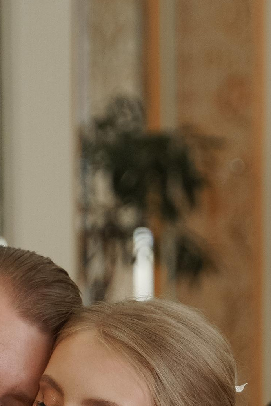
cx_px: 24
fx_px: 3138
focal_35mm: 278
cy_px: 520
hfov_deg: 4.9
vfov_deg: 7.3
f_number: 2.8
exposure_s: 1/250
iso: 1000
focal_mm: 75
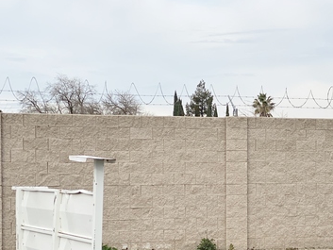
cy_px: 198
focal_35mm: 115
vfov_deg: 12.8
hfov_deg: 16.9
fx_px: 1107
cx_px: 289
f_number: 2
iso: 20
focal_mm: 6
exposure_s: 1/856
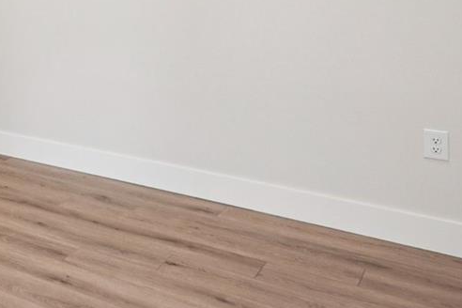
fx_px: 667
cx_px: -156
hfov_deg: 29.6
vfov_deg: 24.0
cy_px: -46
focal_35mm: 52
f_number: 8
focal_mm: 16
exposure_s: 1/25
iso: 400
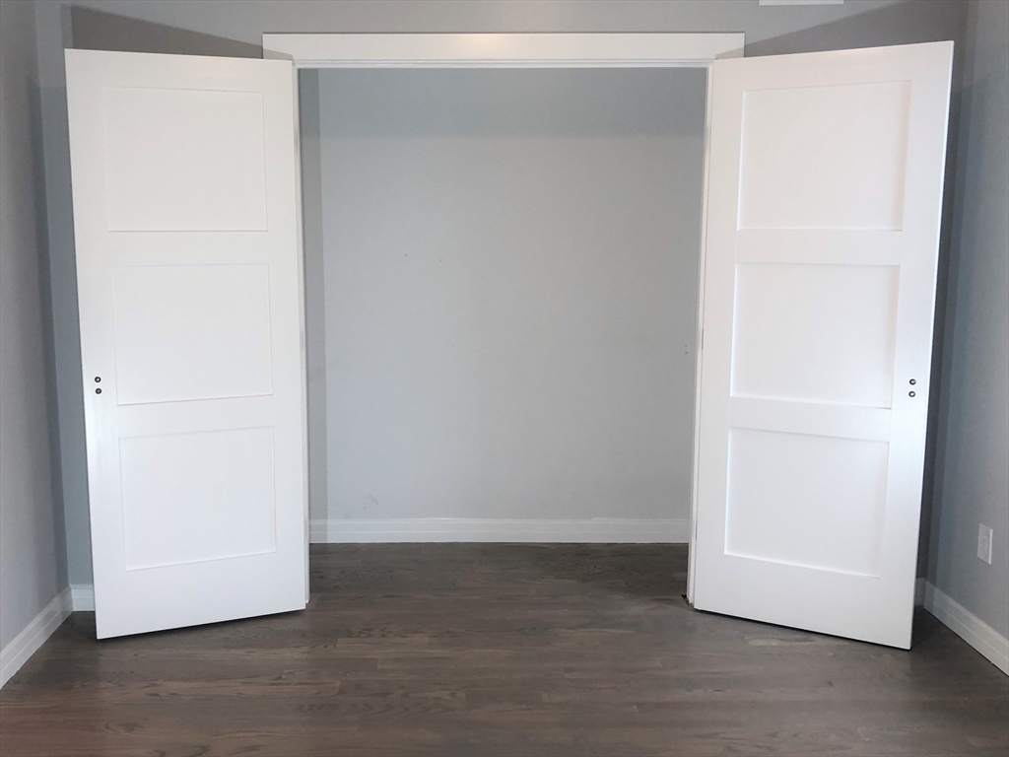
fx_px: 816
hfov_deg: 63.4
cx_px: 504
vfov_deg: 49.7
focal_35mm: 28
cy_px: 378
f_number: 1.8
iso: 25
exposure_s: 1/30
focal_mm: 4
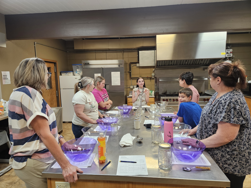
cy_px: 94
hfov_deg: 73.9
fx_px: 167
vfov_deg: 58.9
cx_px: 126
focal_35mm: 23
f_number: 1.8
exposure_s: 1/120
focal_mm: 5.4
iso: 200
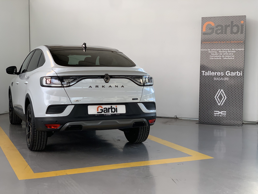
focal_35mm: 52
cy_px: 97
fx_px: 388
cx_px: 129
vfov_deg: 28.0
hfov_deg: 36.8
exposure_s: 1/122
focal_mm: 6
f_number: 2.4
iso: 64
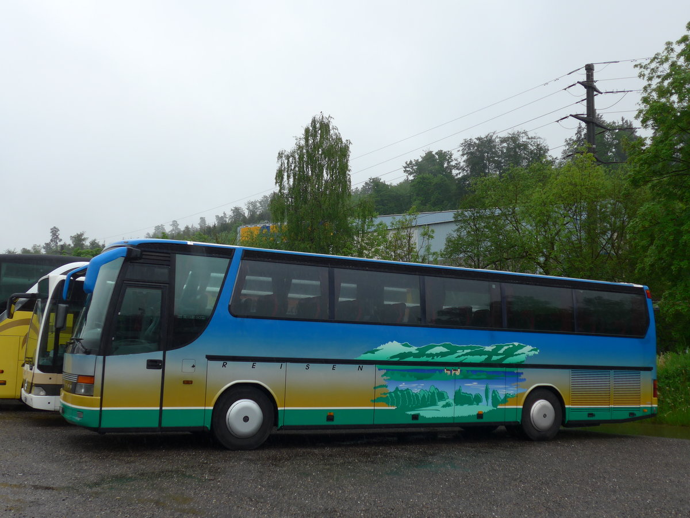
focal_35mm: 39
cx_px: 345
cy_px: 259
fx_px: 777
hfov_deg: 47.9
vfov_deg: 36.8
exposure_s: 1/400
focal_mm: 8
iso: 80
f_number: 2.8
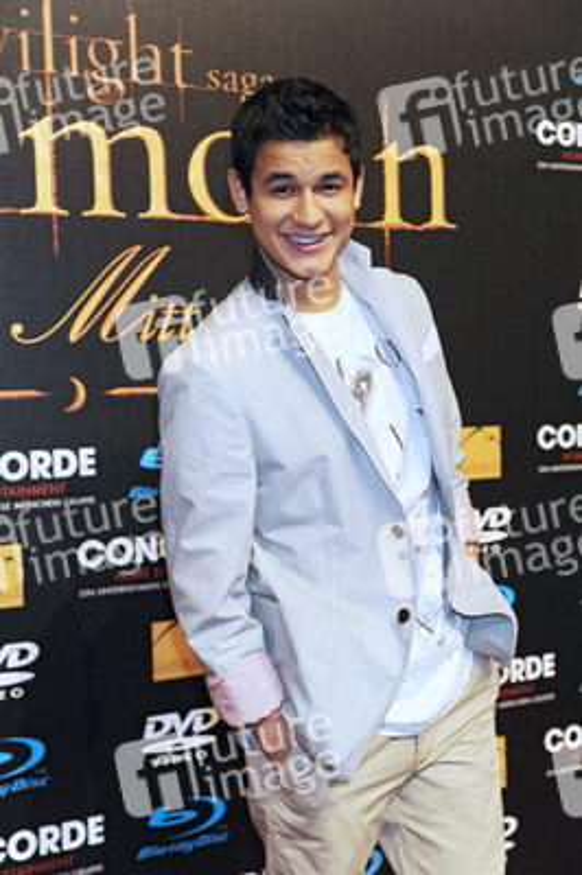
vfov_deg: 38.2
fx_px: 1263
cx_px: 291
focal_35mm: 52
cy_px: 438
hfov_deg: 25.9
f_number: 5.6
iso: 1000
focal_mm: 52
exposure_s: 1/160
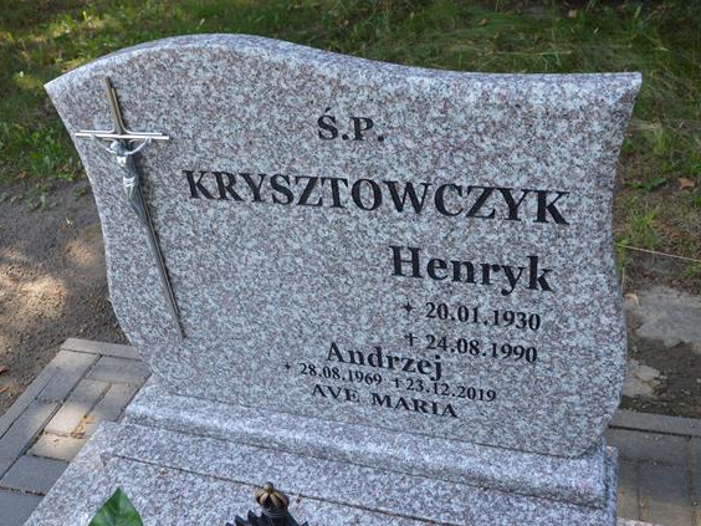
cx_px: 344
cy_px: 264
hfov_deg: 51.4
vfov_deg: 39.7
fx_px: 729
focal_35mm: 36
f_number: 5.6
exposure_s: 1/125
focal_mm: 22
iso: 220
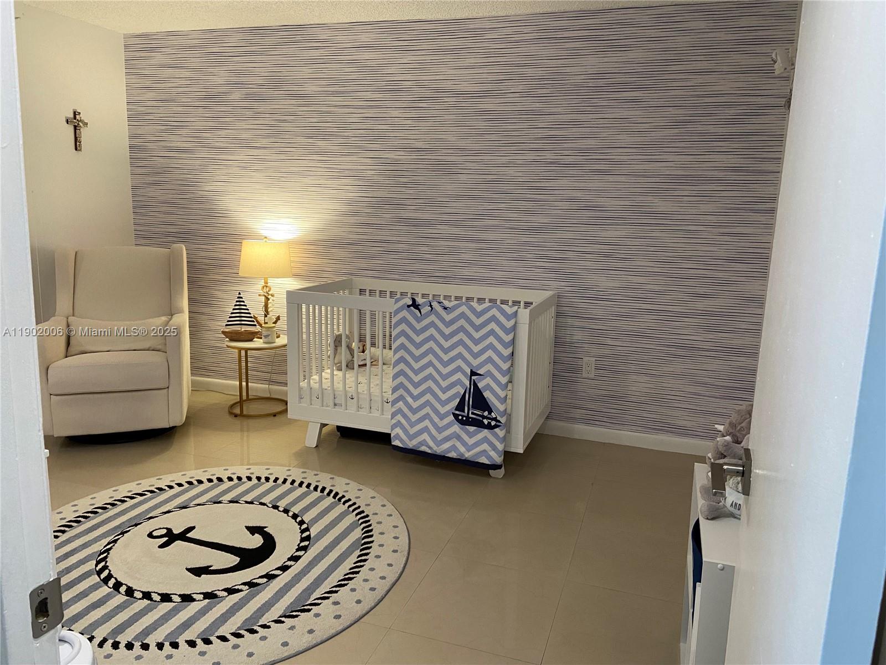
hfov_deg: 67.3
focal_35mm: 26
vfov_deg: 53.1
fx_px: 665
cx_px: 443
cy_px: 332
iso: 250
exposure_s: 1/60
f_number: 1.8
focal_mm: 4.25
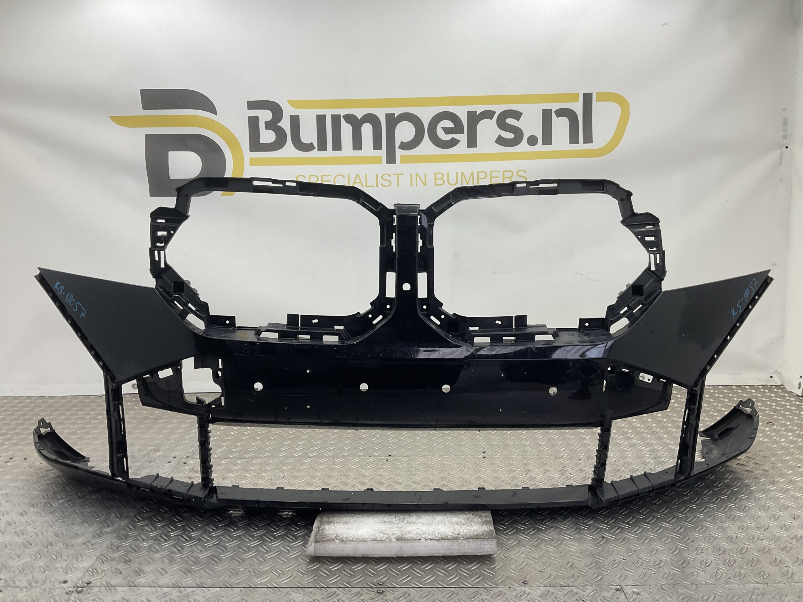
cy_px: 301
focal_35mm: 29
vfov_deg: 48.2
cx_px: 402
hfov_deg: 61.7
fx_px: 673
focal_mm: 3
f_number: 1.8
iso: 20
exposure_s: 1/120
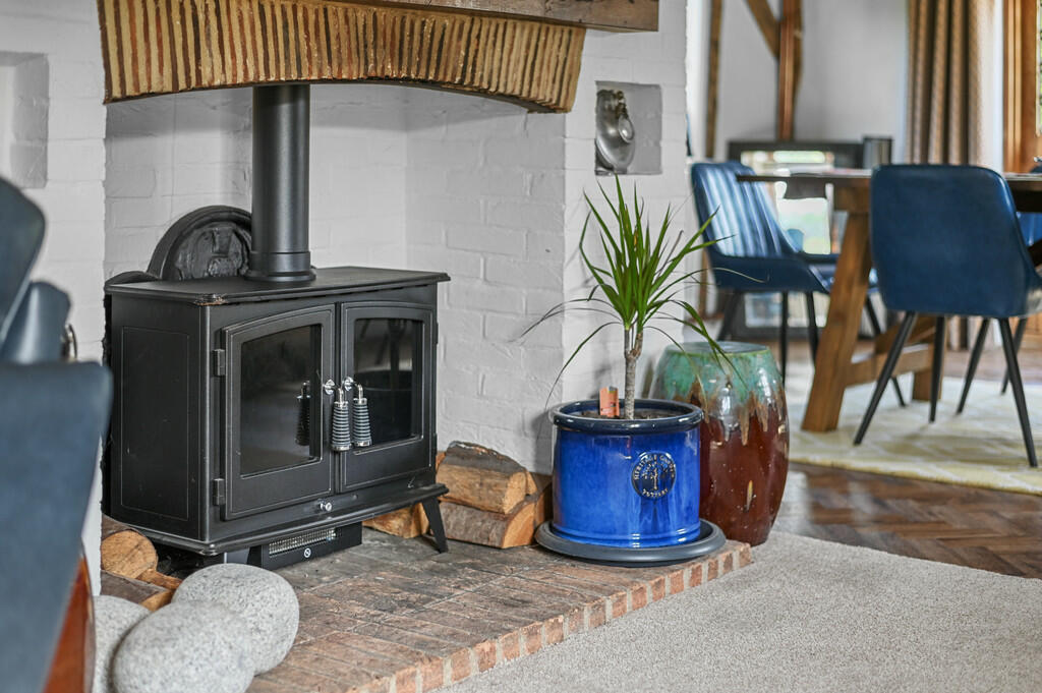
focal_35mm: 50
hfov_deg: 39.6
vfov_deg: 26.9
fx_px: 1446
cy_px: 346
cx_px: 521
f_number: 2.2
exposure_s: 1/13
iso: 400
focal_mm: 50
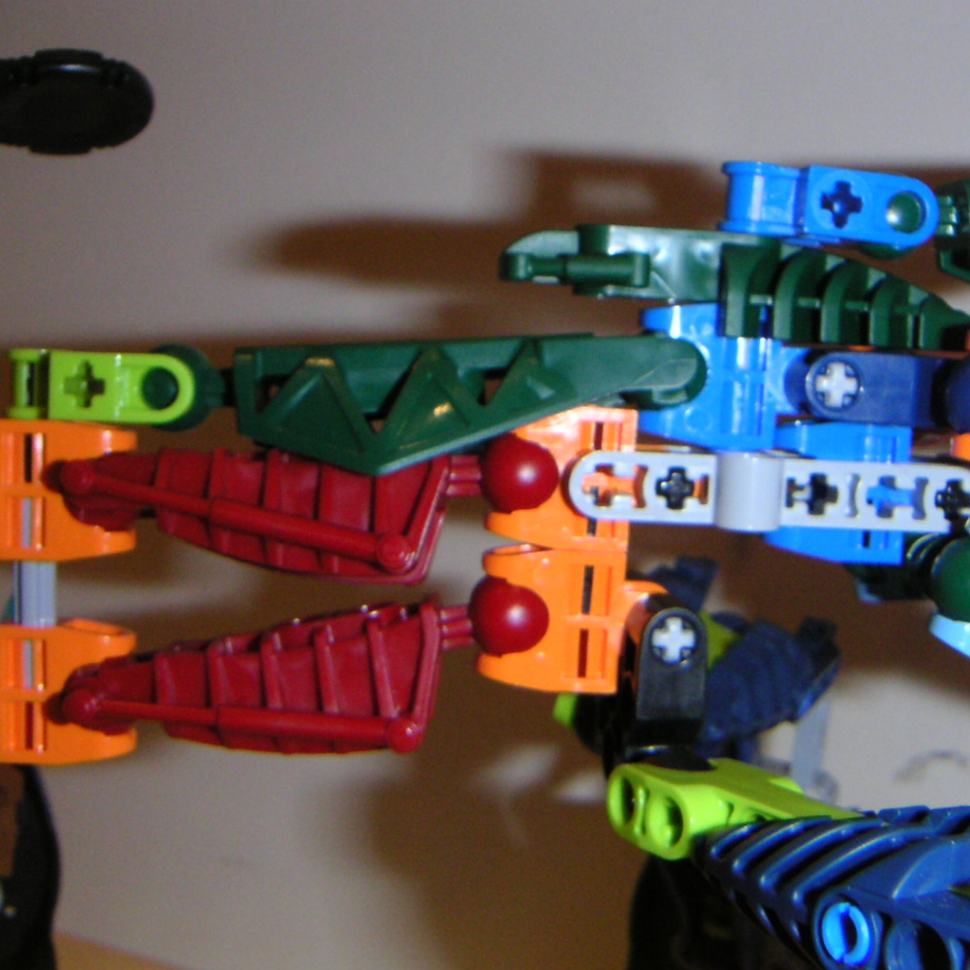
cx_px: 483
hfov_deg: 36.1
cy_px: 483
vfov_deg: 36.1
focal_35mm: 47
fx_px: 1490
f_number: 6.7
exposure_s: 1/45
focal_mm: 5.1
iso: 200
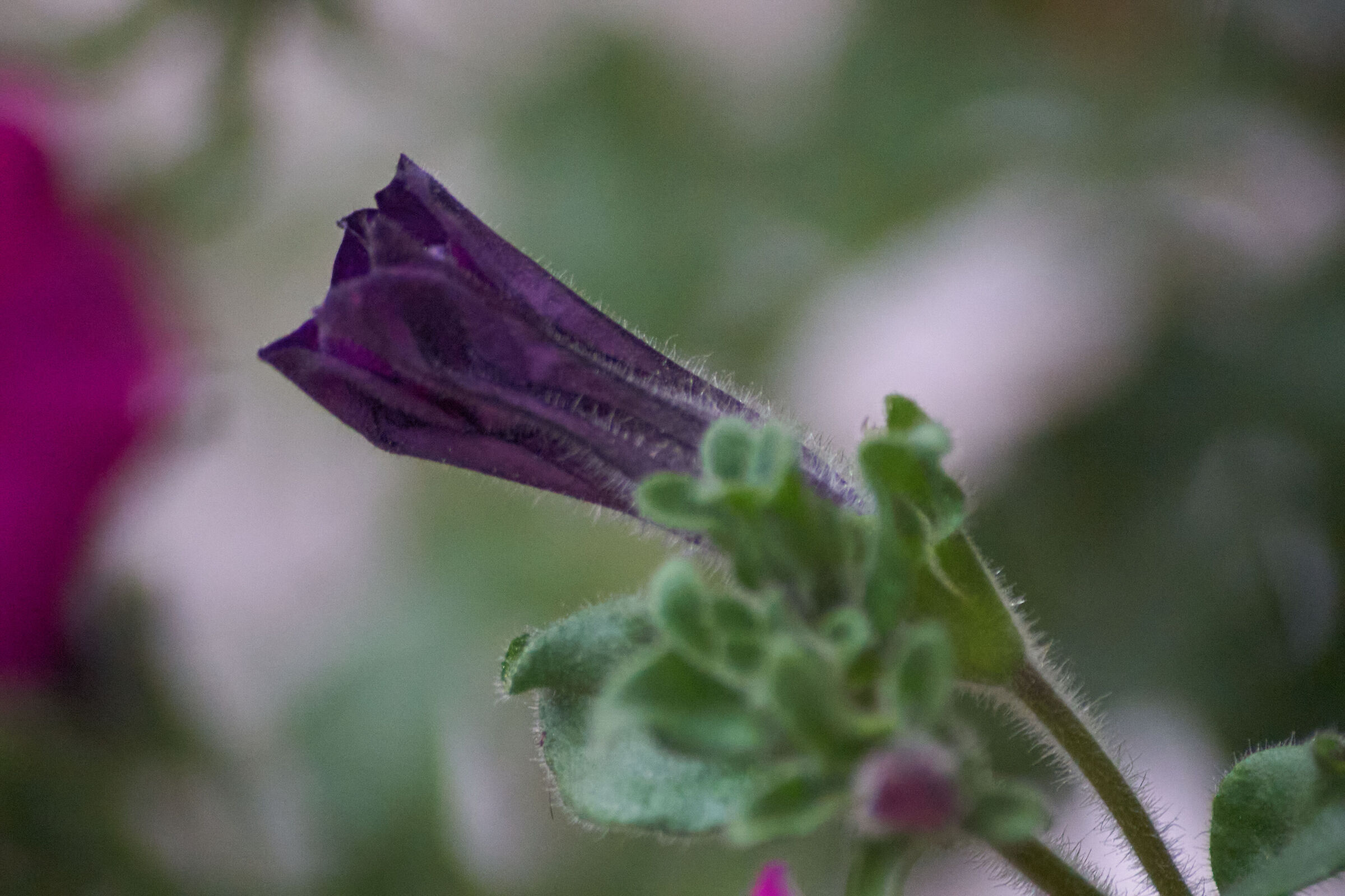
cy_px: 448
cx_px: 672
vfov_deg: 3.1
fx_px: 16811
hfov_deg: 4.6
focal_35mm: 450
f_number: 5.6
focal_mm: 300
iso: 6400
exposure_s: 1/500
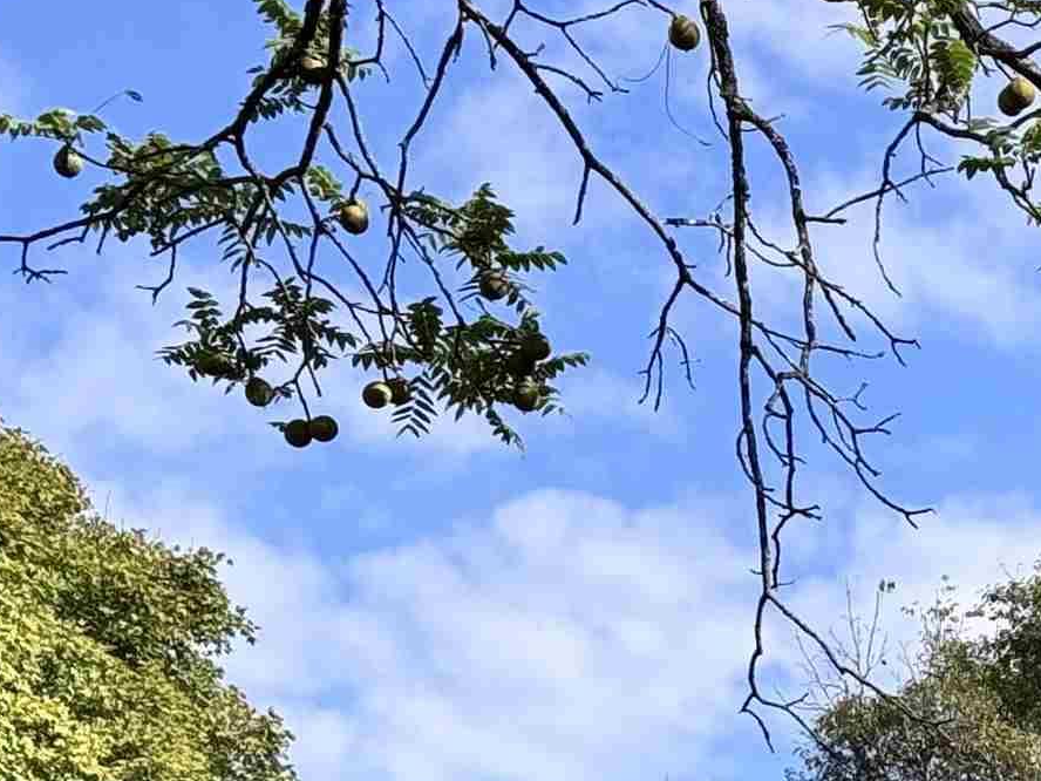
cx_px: 1747
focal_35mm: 166
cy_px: 1335
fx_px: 4992
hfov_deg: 11.2
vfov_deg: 8.6
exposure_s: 1/2513
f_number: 1.78
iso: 64
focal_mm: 6.76
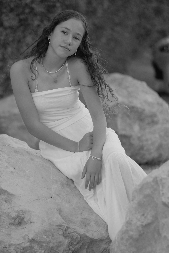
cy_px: 126
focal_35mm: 166
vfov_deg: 12.4
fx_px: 1169
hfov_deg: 8.3
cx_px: 84
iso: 500
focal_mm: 110.6
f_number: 2.8
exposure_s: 1/160
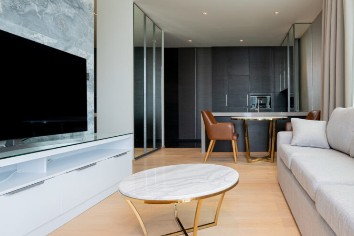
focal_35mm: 22
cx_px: 238
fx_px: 216
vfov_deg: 57.0
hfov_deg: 76.0
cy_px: 101
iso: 400
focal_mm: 16
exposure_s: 1/25
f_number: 8
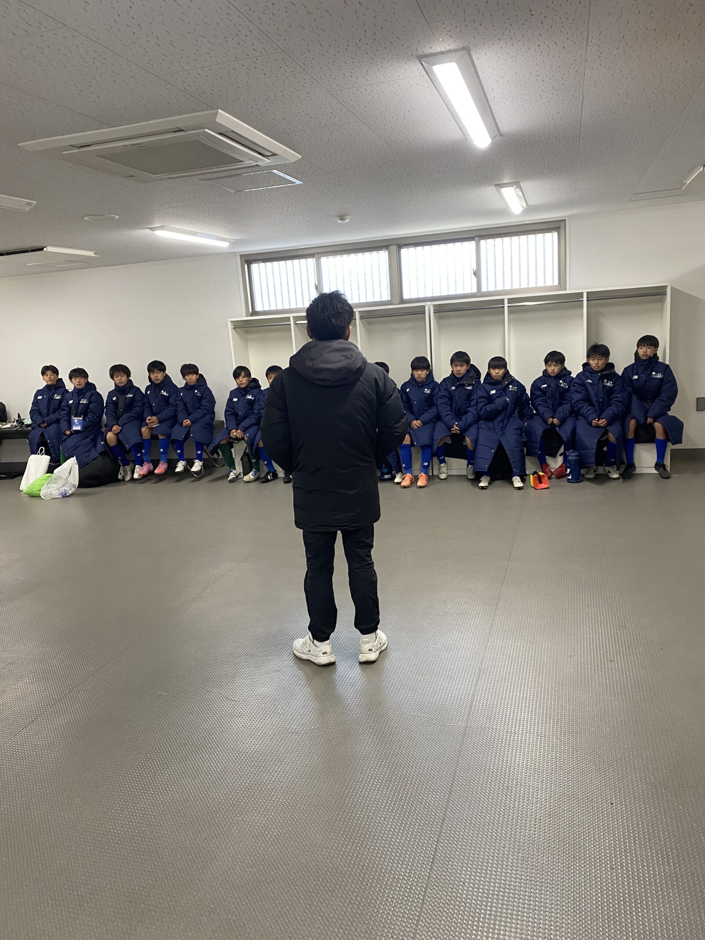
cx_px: 352
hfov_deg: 53.1
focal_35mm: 26
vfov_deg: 67.3
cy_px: 470
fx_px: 706
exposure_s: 1/60
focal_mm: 4.25
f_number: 1.8
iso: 200
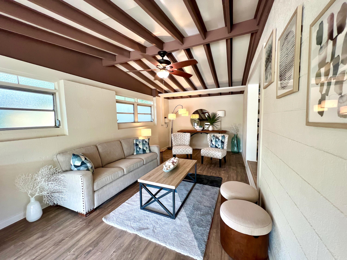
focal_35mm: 13
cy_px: 130
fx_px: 130
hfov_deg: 106.2
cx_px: 174
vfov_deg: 89.9
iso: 125
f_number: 1.8
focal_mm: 1.57
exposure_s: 1/120
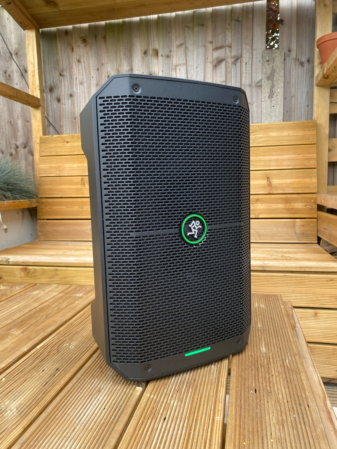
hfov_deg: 53.1
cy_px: 224
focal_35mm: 26
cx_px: 168
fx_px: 337
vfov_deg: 67.3
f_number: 1.8
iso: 32
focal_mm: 4.25
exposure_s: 1/122
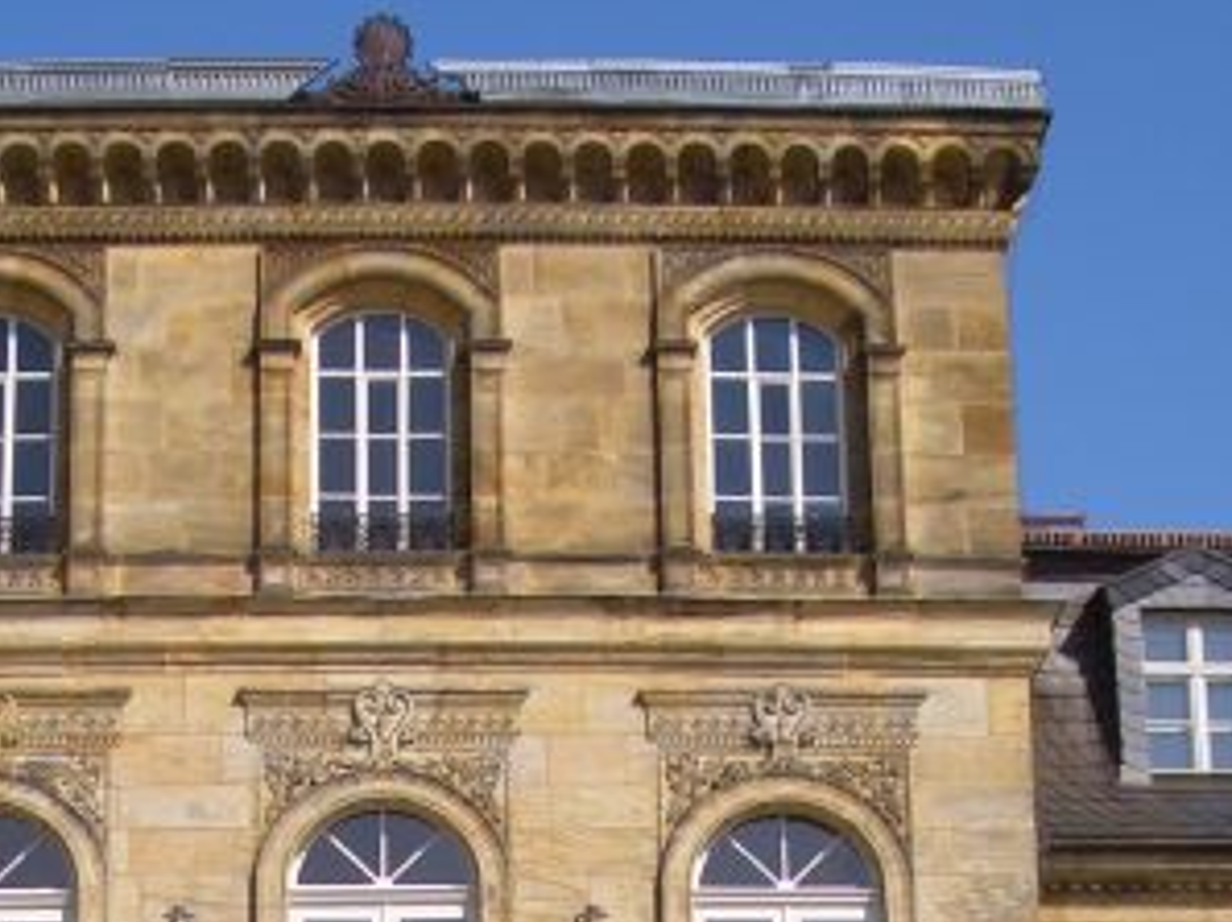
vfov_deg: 15.0
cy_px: 1199
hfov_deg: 20.8
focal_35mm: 94
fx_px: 3343
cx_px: 393
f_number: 4.3
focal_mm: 5.8
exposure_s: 1/500
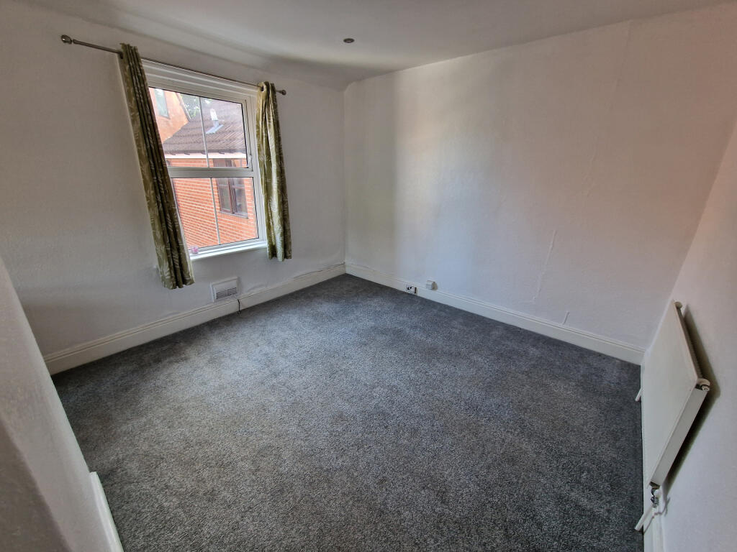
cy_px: 276
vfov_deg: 89.9
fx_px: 277
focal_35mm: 13
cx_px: 368
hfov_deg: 106.2
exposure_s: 1/50
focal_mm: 2.2
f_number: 2.2
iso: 100
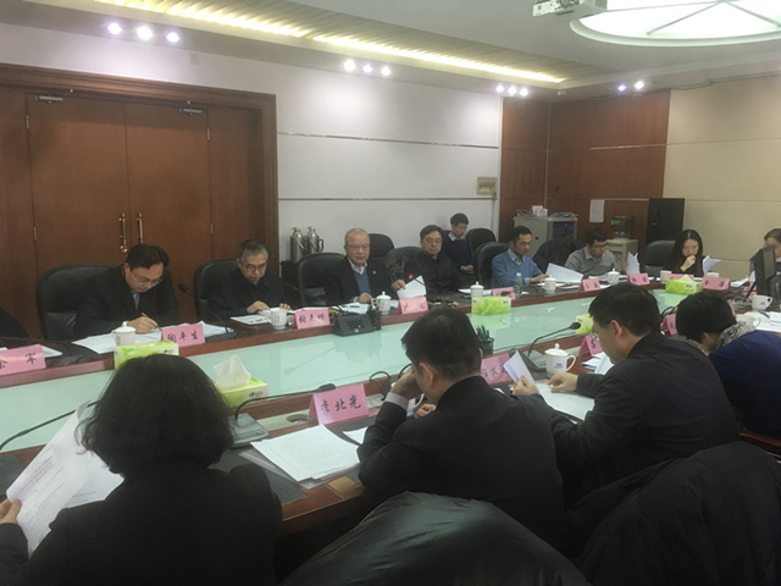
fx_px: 654
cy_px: 293
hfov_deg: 61.7
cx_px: 390
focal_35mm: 29
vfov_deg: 48.2
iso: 40
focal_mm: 4.15
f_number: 2.2
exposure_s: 1/17
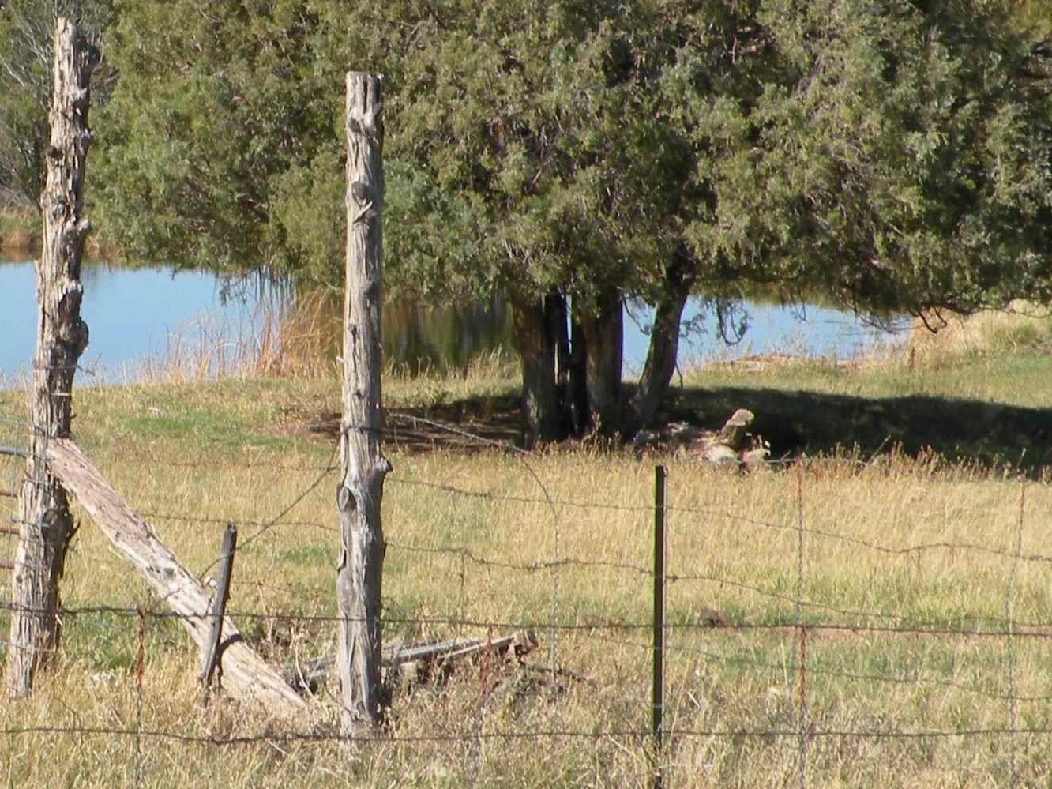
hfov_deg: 8.5
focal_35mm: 233
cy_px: 250
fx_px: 7081
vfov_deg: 6.4
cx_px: 171
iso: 64
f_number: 6.3
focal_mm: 17.9
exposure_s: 1/197
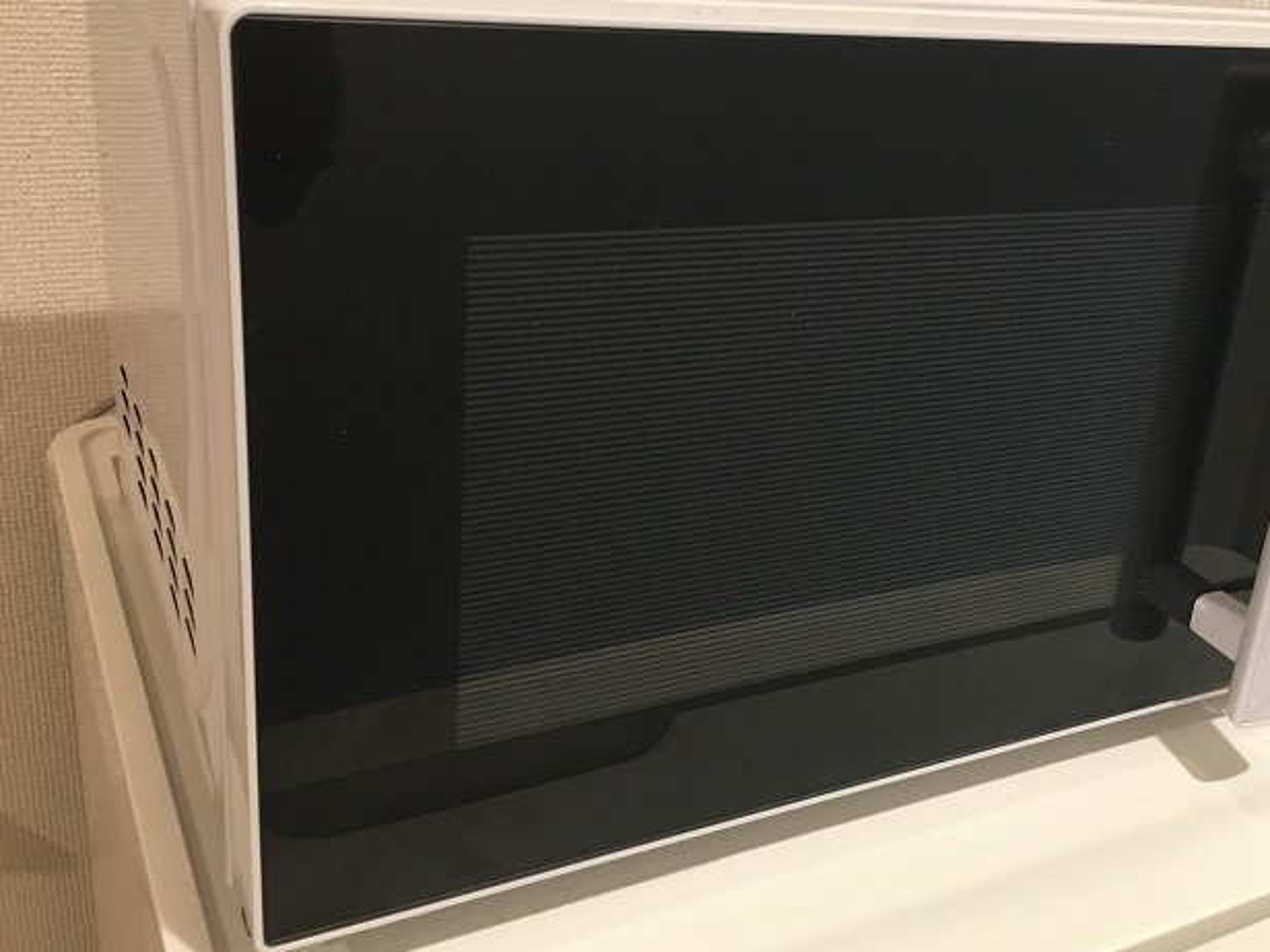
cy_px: 393
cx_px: 815
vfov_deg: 37.6
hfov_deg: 48.4
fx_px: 1394
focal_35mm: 38
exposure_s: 1/30
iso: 200
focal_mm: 4.15
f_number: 2.2
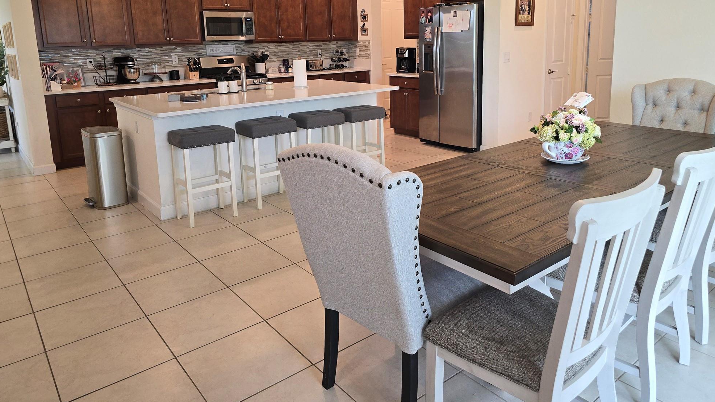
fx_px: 493
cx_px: 357
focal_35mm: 26
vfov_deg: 43.6
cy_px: 127
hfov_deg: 71.9
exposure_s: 1/60
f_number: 1.7
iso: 125
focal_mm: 6.3
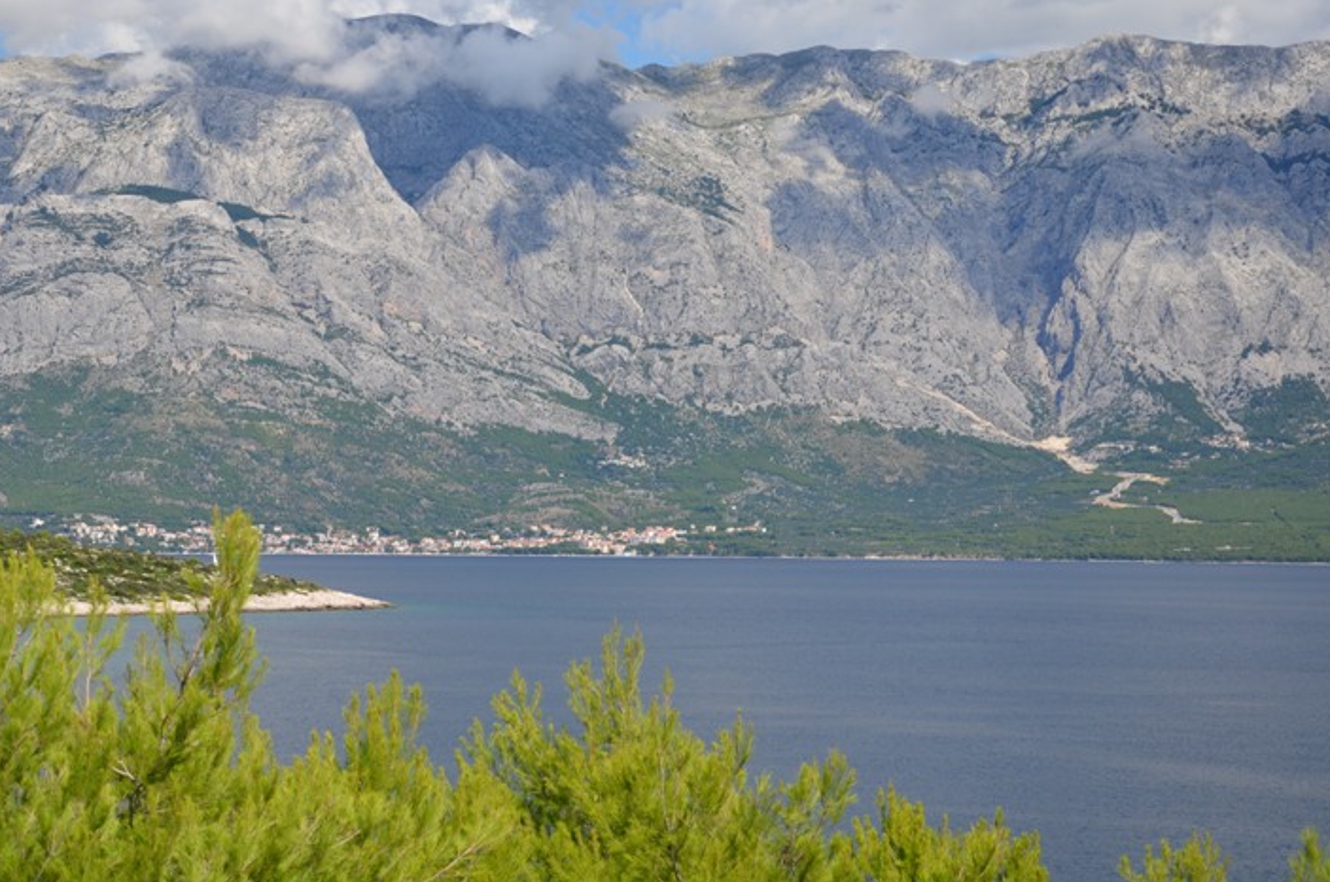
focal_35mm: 99
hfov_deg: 20.6
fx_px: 3651
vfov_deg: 13.8
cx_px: 632
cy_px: 452
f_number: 8
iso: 180
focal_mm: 58
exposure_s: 1/250
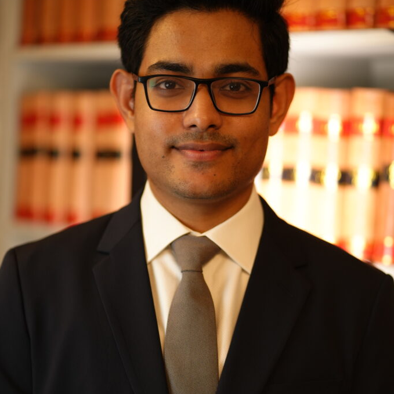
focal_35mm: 109
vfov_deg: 16.0
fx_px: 1404
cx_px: 197
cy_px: 243
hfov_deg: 16.0
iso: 400
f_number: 1.8
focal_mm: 85
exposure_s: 1/250
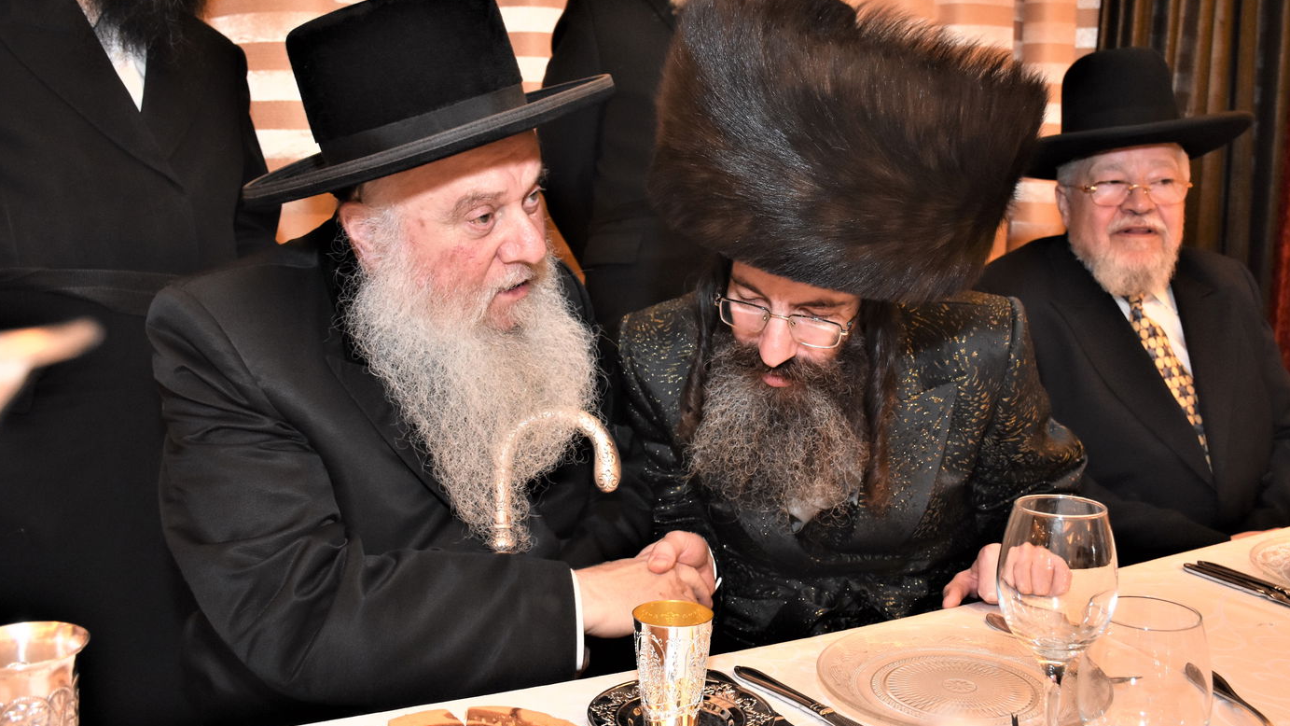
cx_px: 647
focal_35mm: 35
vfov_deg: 33.7
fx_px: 1197
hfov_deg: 56.6
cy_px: 339
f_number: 5.6
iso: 2000
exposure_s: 1/60
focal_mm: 22
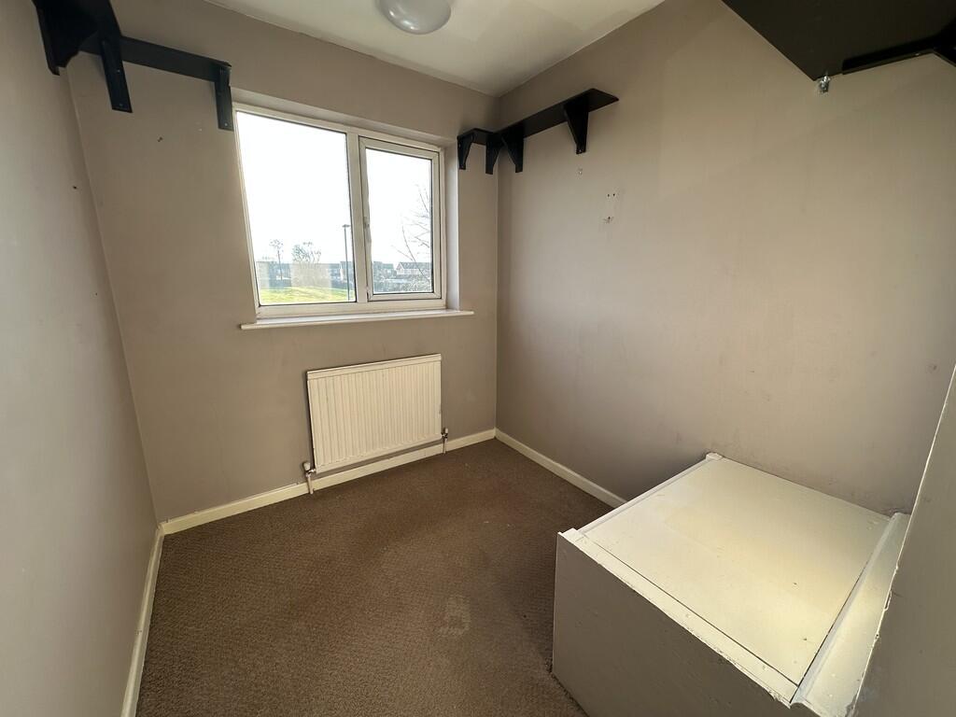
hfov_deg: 102.1
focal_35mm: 14
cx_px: 478
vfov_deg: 85.7
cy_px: 358
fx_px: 387
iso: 40
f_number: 2.2
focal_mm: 2.22
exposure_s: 1/226
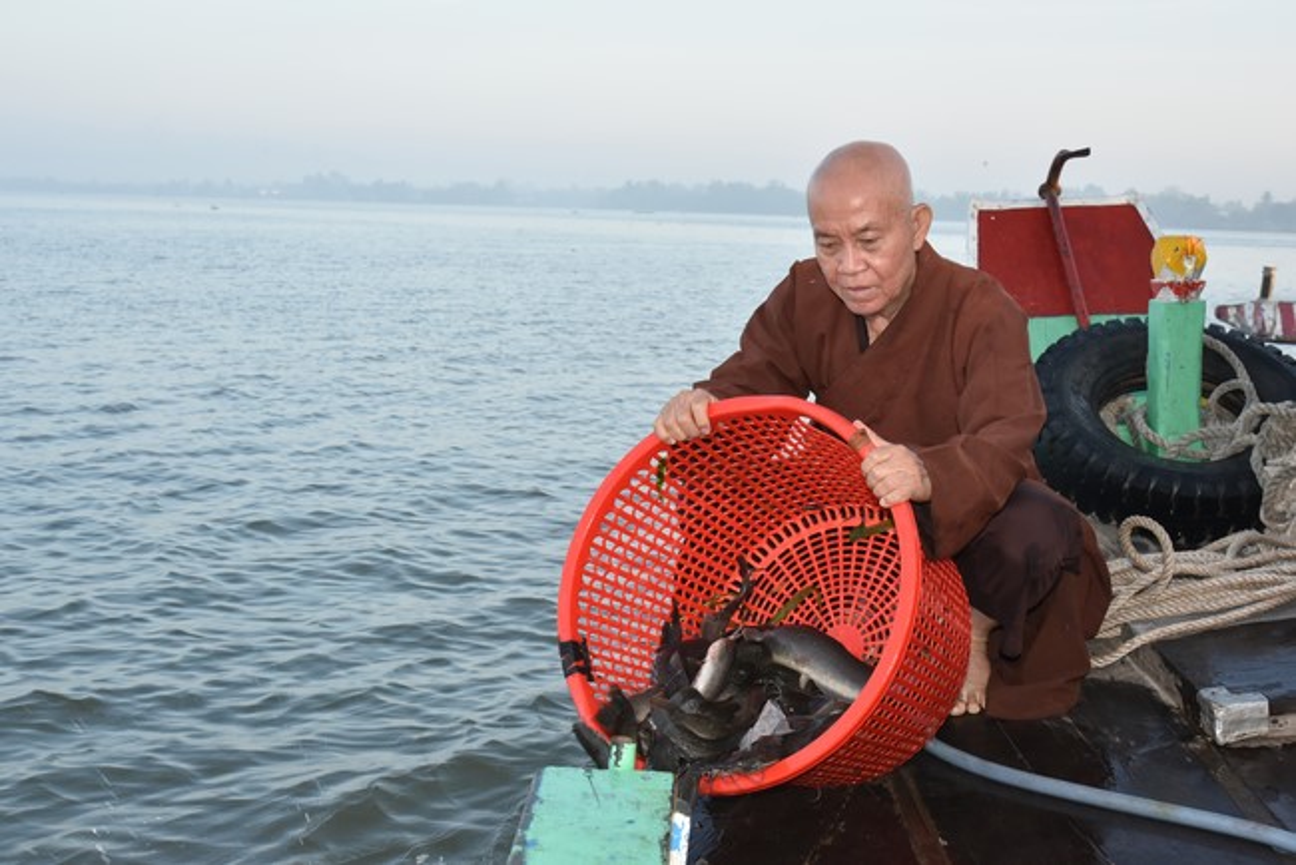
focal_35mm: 52
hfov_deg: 38.2
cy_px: 432
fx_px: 1873
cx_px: 648
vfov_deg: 26.0
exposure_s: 1/200
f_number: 11
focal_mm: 52
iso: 1600
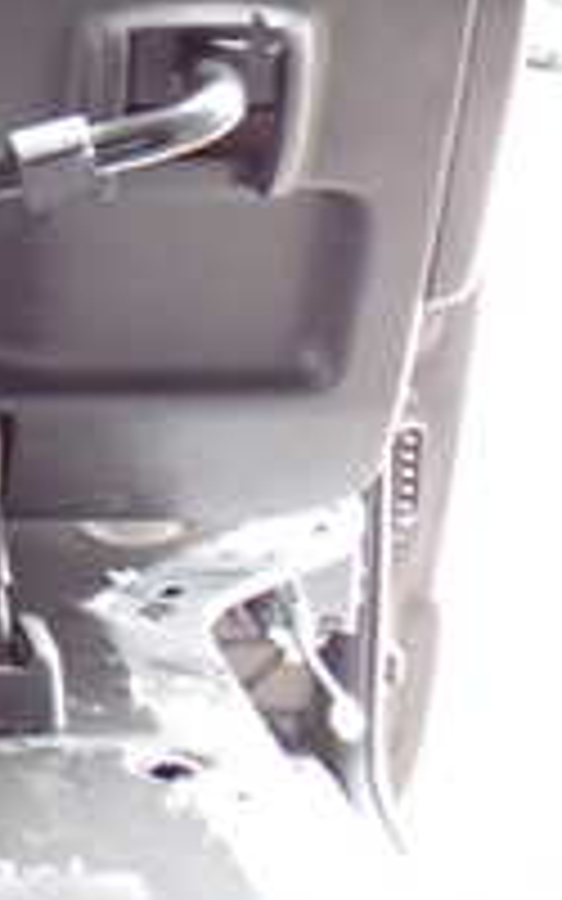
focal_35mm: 140
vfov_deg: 14.8
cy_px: 68
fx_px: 3431
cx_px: -679
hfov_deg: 8.7
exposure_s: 1/40
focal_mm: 7.84
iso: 500
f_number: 2.9
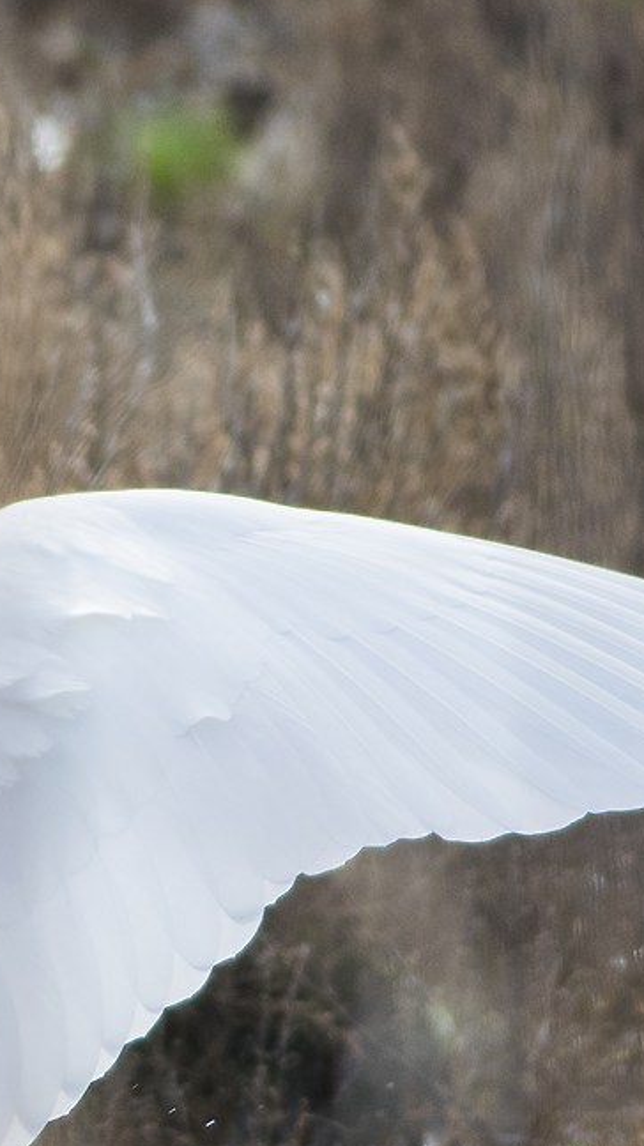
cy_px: 532
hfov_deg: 0.7
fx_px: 53060
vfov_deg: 1.2
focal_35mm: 1746
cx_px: -168
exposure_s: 1/1000
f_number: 4
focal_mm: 300
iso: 180
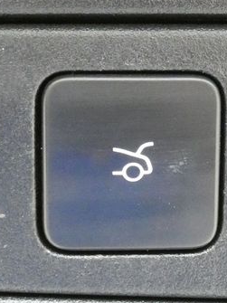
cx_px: 119
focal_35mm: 101
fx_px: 884
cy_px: 137
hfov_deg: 14.6
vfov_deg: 19.5
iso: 1600
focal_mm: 6
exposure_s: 1/80
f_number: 5.6
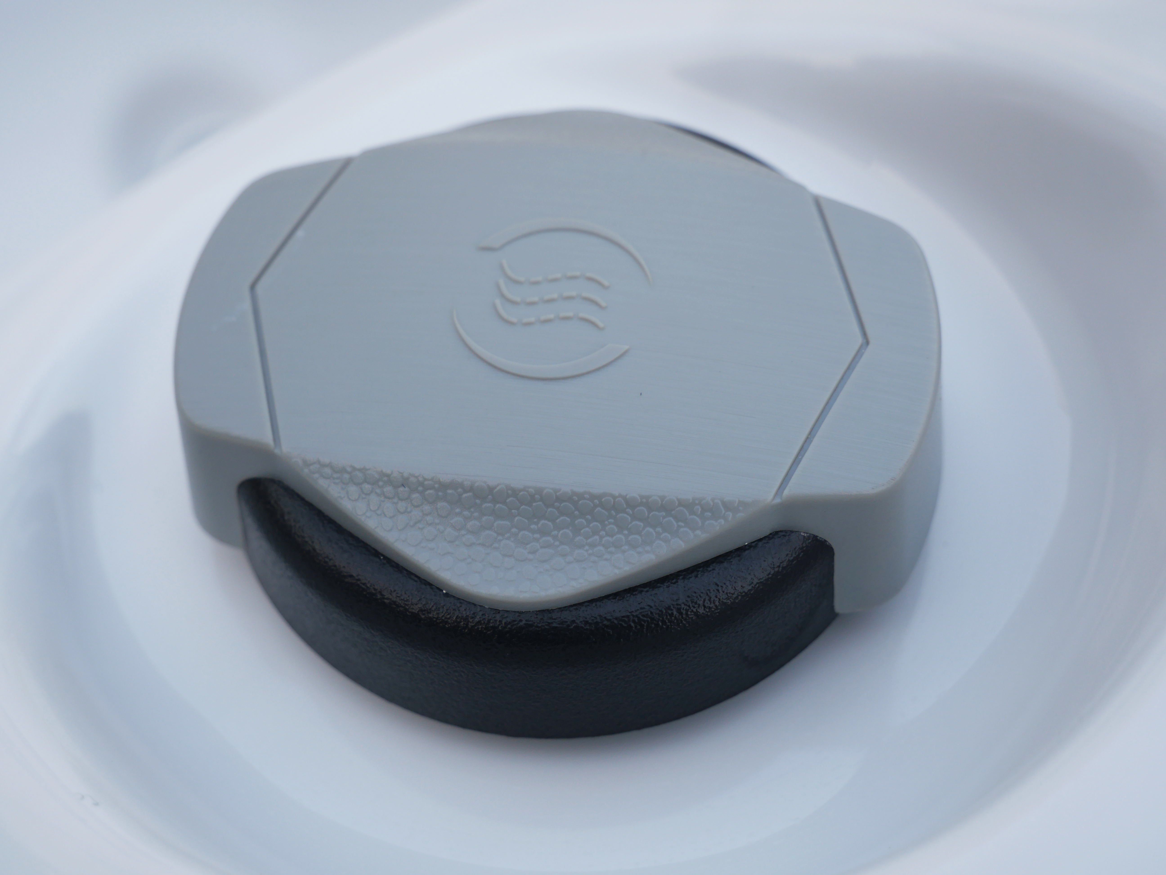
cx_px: 583
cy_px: 438
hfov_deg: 30.3
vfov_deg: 22.9
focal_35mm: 64
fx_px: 2156
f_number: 5
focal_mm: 32
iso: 200
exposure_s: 1/100
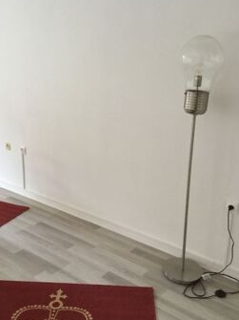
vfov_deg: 50.1
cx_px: 114
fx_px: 341
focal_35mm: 37
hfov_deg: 38.6
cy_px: 147
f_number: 2.2
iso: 125
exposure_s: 1/10
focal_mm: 4.15
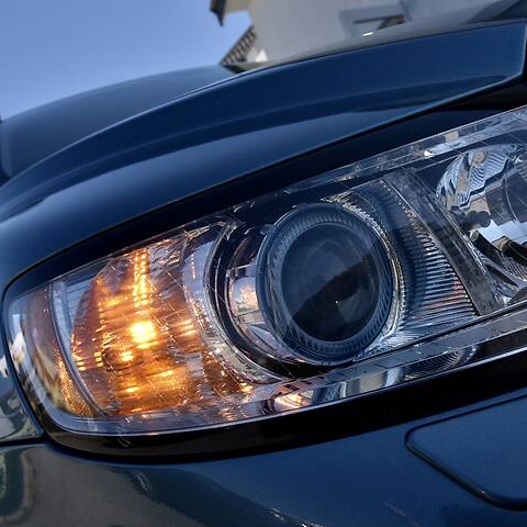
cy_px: 251
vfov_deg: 48.4
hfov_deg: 48.2
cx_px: 309
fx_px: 586
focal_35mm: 34
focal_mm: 24
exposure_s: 1/320
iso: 200
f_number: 9
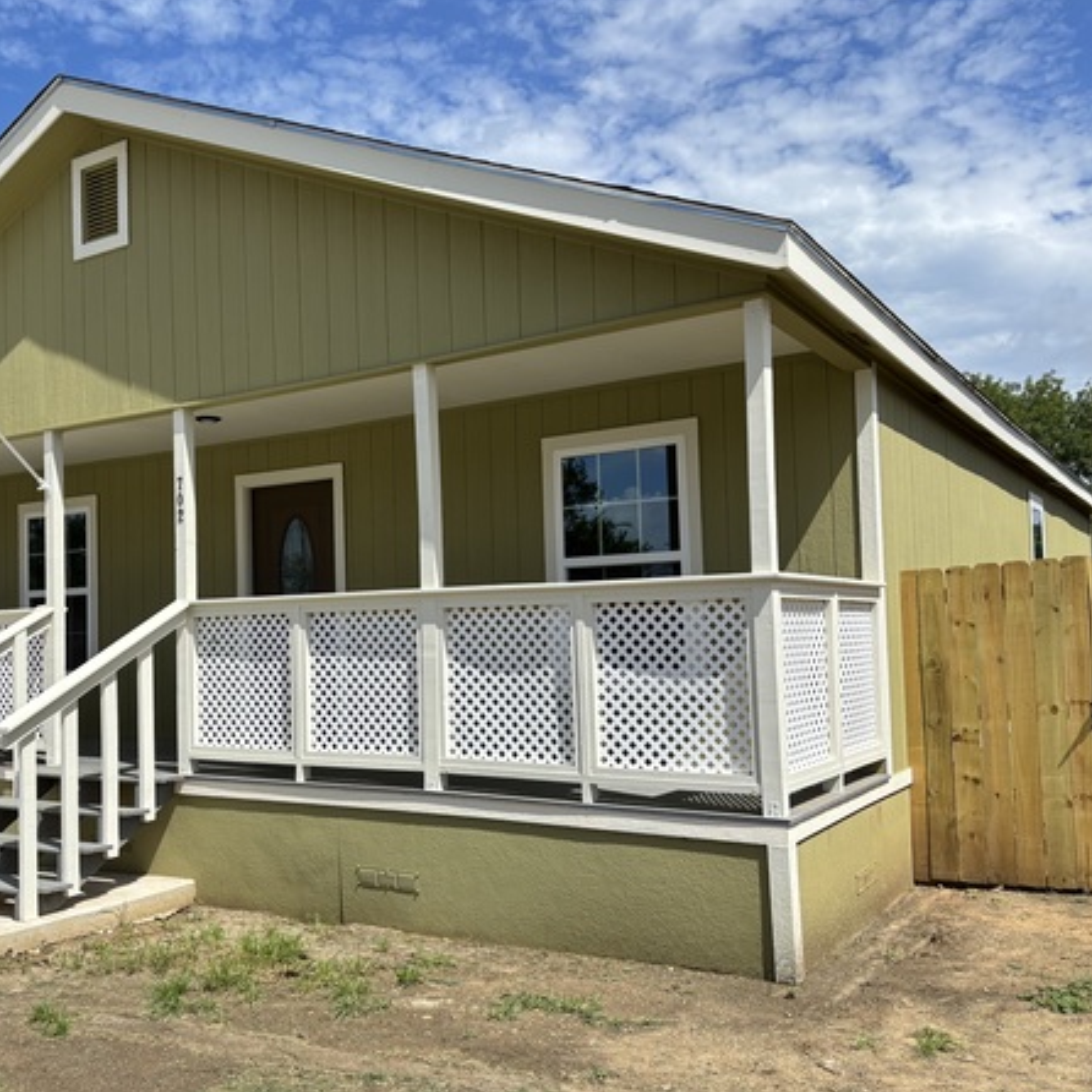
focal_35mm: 33
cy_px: 568
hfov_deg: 49.1
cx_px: 387
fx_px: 1178
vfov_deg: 49.7
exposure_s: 1/3311
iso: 50
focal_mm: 5.96
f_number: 1.6
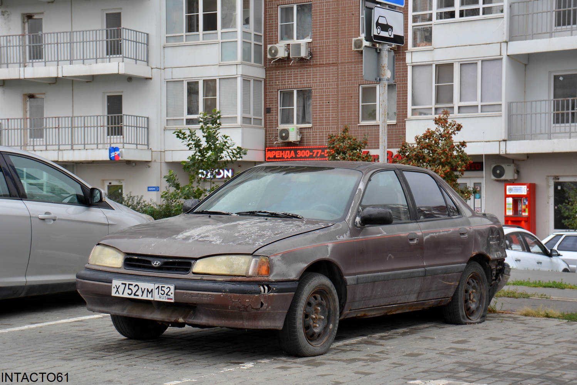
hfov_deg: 30.5
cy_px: 192
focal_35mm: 66
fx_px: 1058
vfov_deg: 20.6
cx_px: 288
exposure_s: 1/160
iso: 200
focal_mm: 44
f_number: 5.6
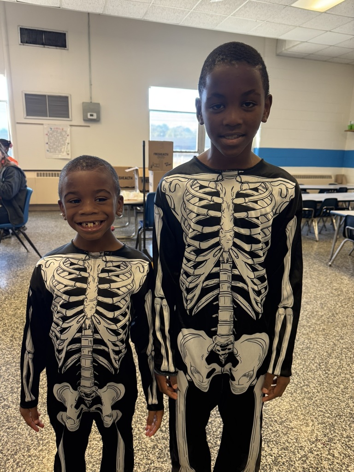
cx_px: 177
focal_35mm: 24
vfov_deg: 71.6
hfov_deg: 56.8
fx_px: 327
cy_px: 236
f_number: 1.78
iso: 200
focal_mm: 6.76
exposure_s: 1/60
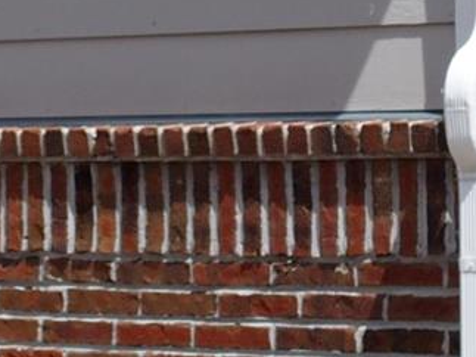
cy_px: 3
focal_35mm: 228
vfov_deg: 6.5
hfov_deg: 8.7
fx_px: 3134
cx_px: 87
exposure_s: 1/640
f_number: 5
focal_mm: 9.8
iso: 100
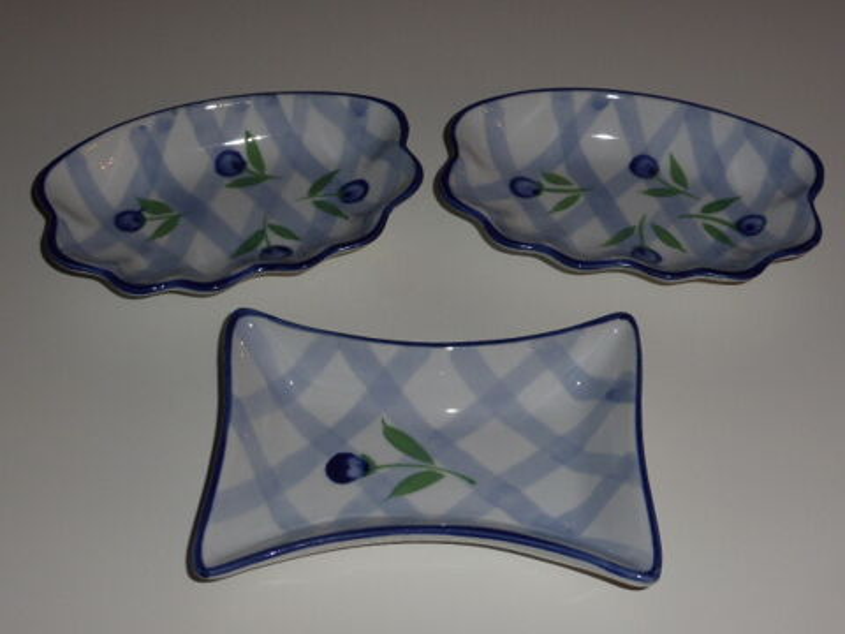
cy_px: 317
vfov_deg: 27.5
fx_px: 1294
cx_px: 422
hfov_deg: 36.2
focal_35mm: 53
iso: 100
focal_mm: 9
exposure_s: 1/60
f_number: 4.4
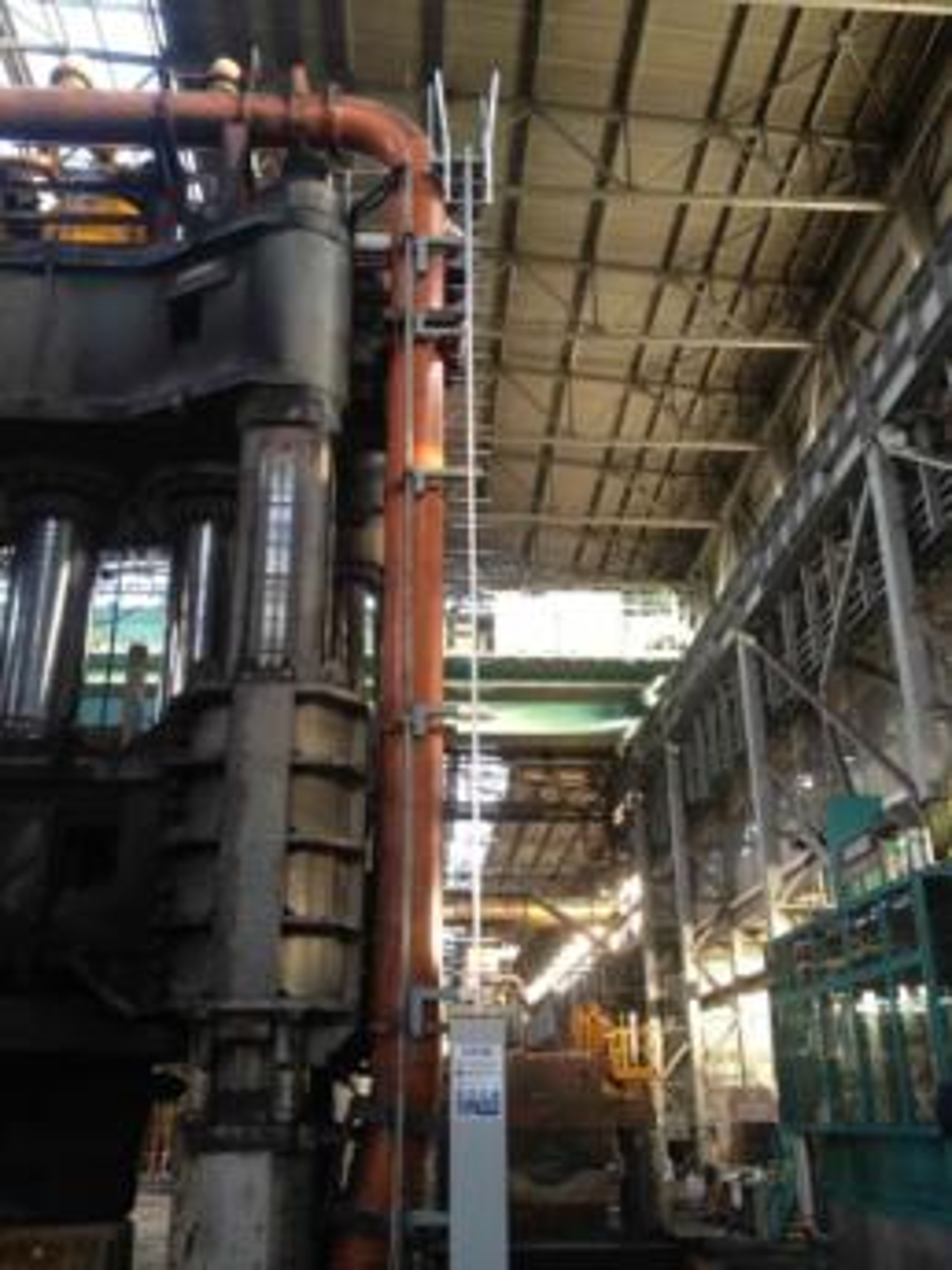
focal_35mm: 35
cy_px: 635
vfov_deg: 52.6
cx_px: 476
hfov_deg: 40.7
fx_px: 1283
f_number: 2.4
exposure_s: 1/20
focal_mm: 4.28
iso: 200
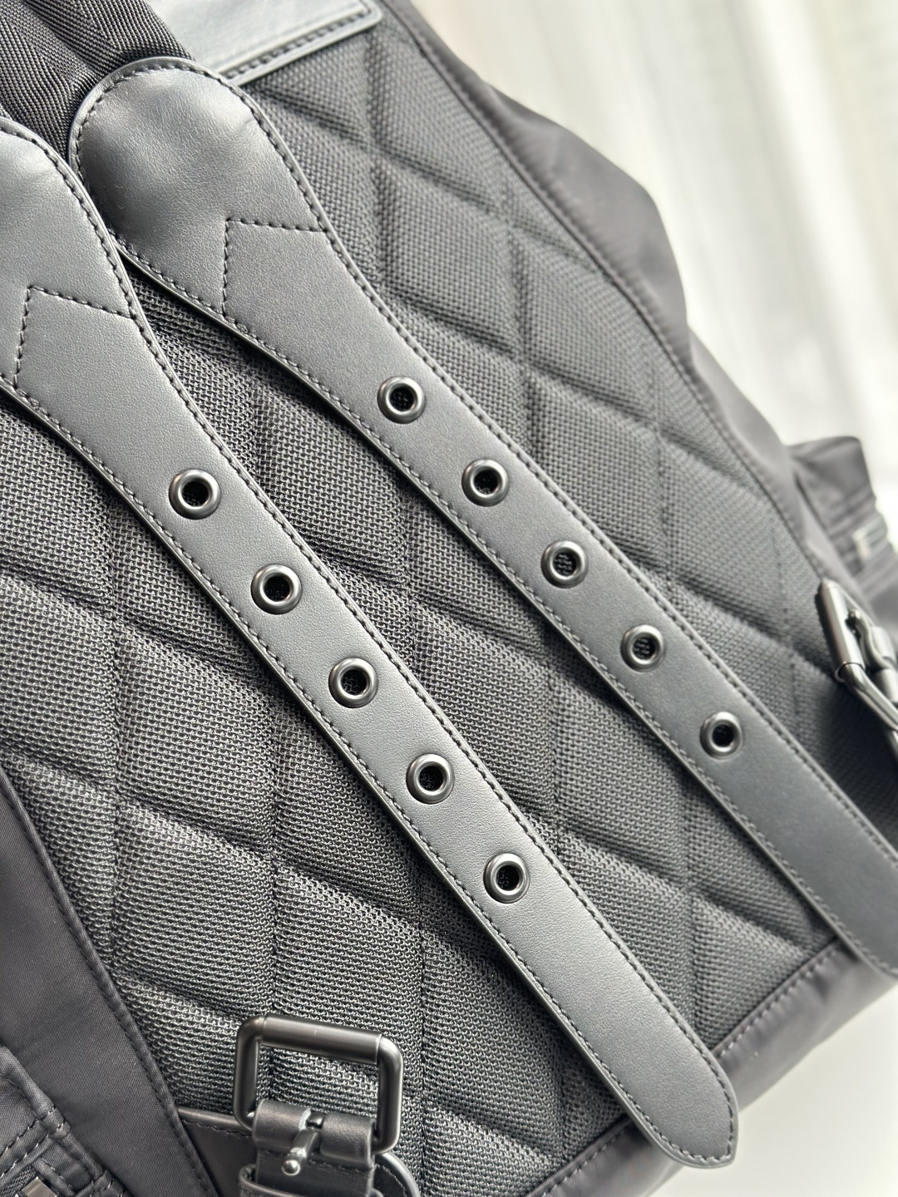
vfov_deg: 39.7
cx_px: 449
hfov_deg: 30.3
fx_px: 1660
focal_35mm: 48
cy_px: 598
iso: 125
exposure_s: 1/118
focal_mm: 6.86
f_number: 1.78
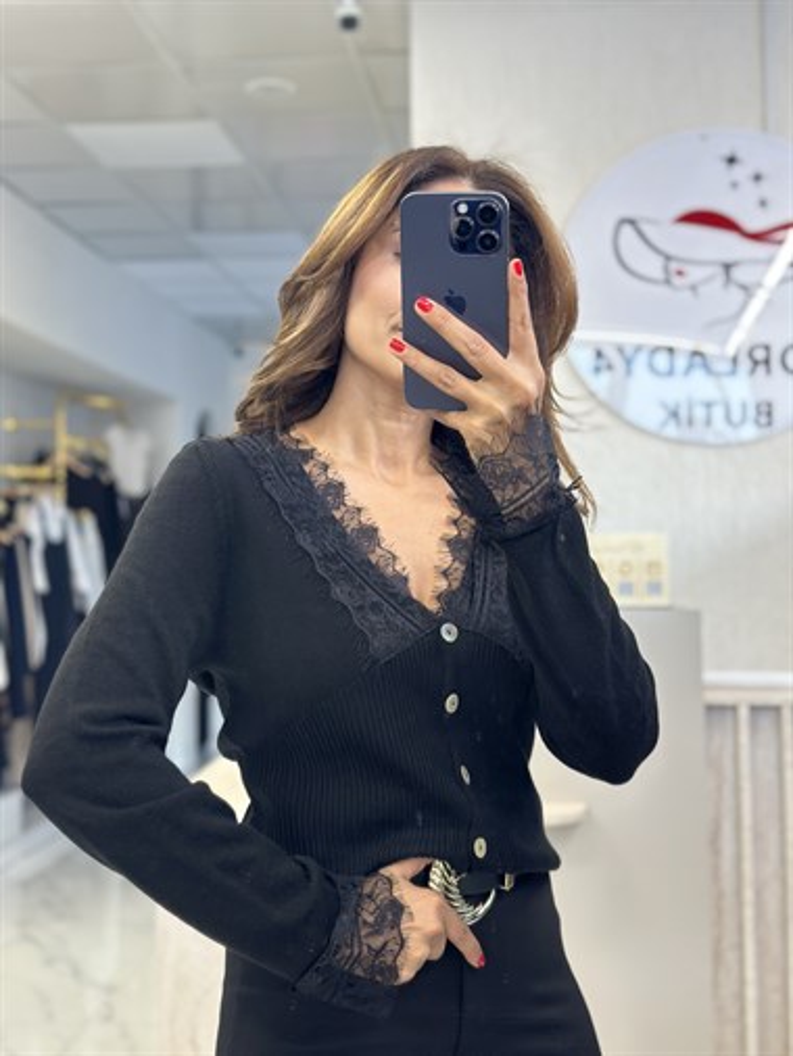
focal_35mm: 48
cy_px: 528
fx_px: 1465
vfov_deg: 39.6
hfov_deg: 30.3
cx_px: 396
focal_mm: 6.86
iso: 125
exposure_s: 1/50
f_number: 1.78
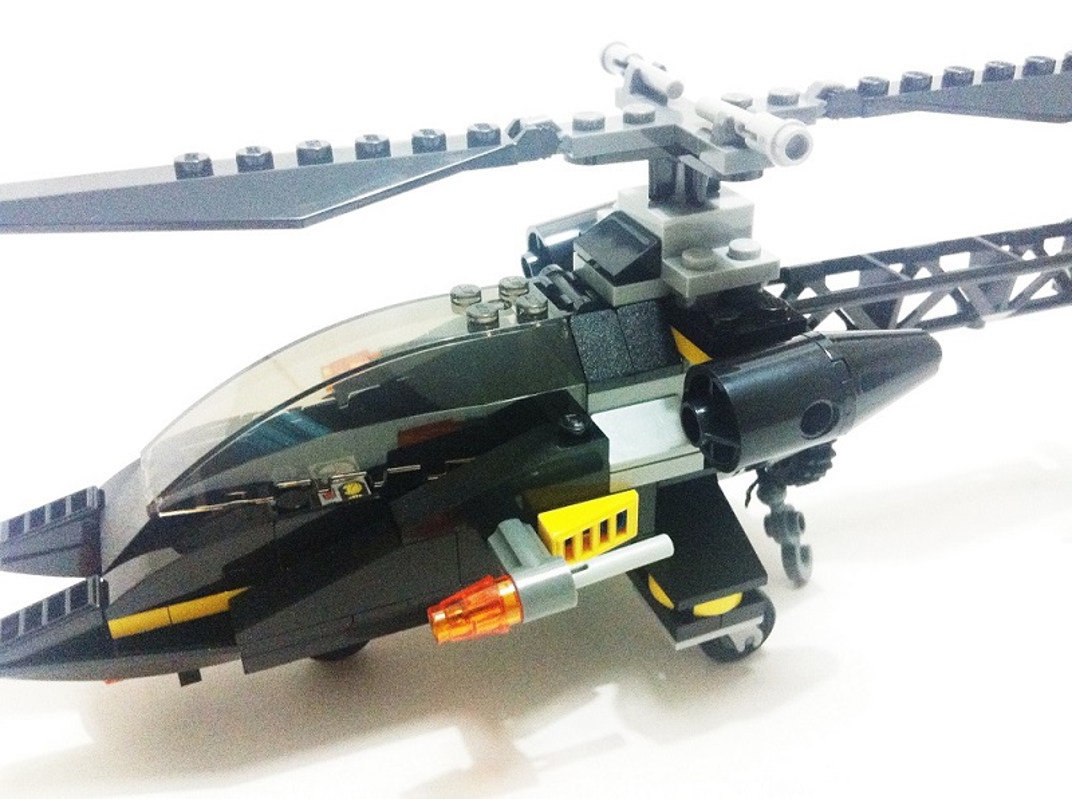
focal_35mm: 35
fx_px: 1081
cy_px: 400
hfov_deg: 52.7
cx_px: 536
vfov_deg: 40.5
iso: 400
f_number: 2.8
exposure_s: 1/17
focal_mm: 3.85
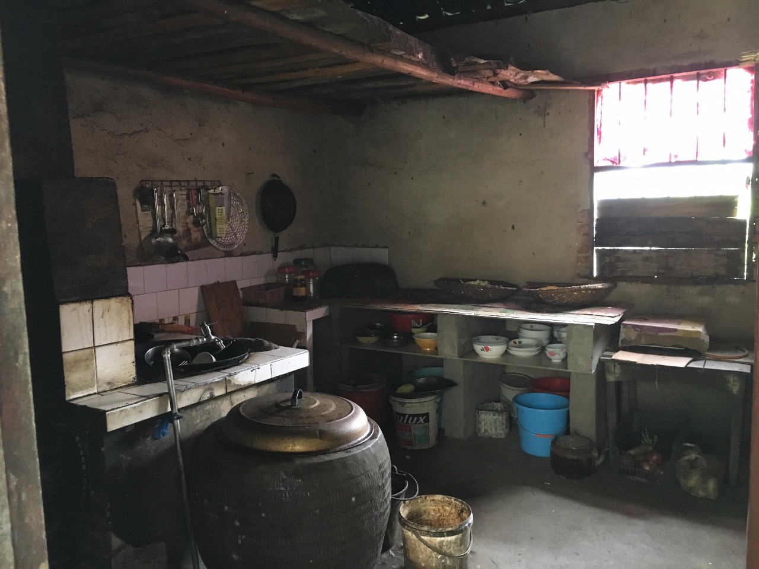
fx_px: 636
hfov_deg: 61.7
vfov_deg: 48.2
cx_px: 380
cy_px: 284
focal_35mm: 29
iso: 250
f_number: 2.2
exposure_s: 1/17
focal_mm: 4.15
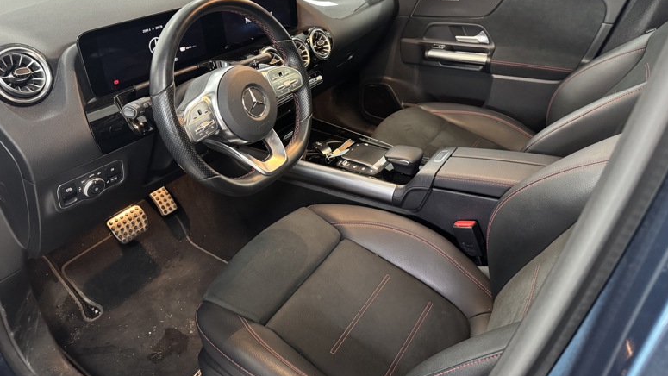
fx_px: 478
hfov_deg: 69.9
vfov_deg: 42.4
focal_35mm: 27
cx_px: 331
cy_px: 128
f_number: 1.78
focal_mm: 6.76
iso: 640
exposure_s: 1/33
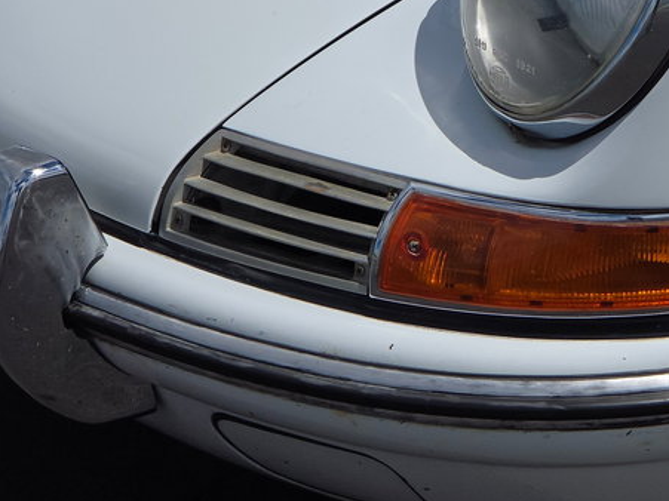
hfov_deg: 10.1
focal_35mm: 196
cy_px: 162
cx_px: 567
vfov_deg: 7.6
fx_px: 3787
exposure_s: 1/3502
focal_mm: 18.6
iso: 64
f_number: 3.4
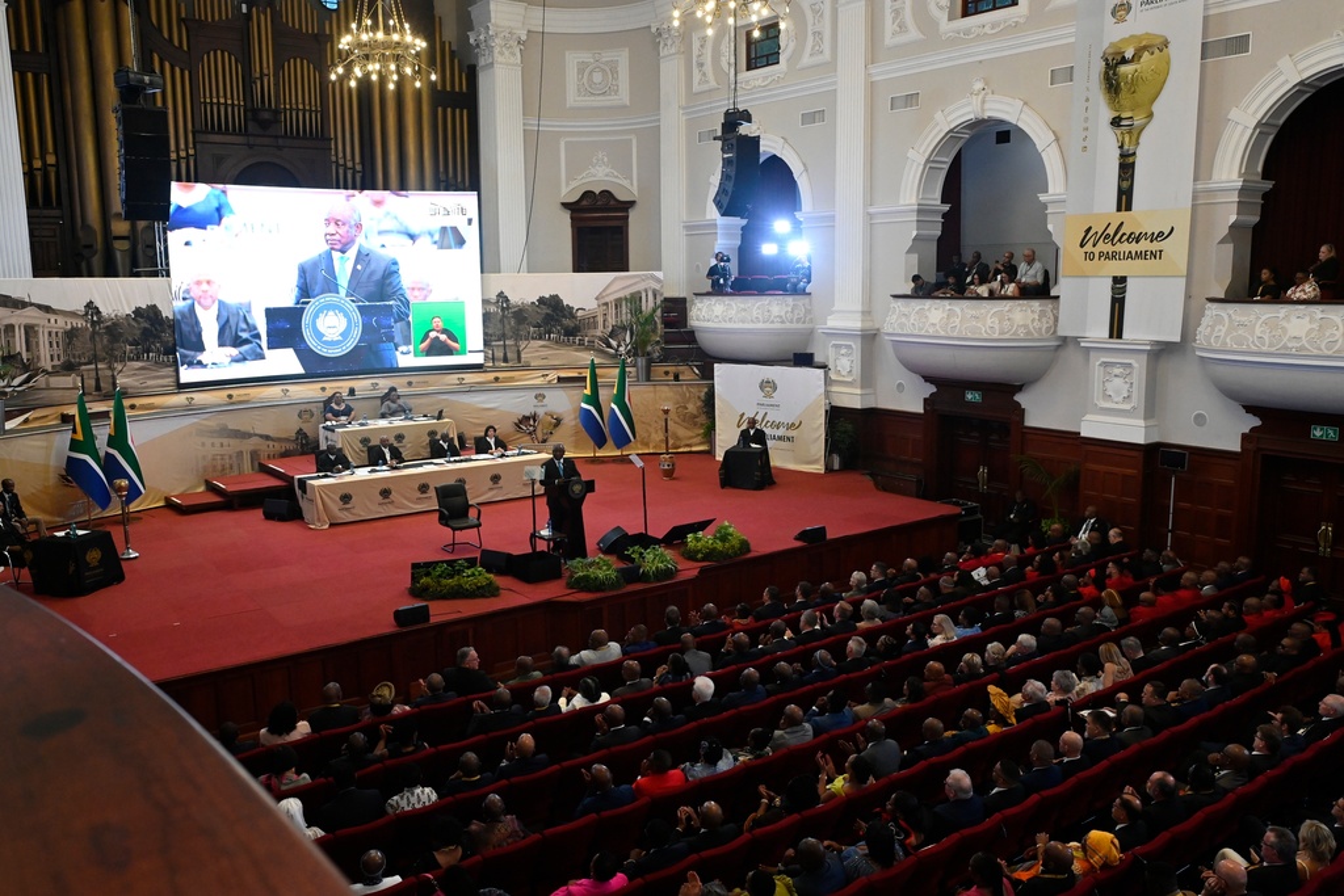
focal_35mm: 28
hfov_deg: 65.5
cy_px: 448
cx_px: 672
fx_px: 1045
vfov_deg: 46.4
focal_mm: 28
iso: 6400
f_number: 7.1
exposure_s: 1/160
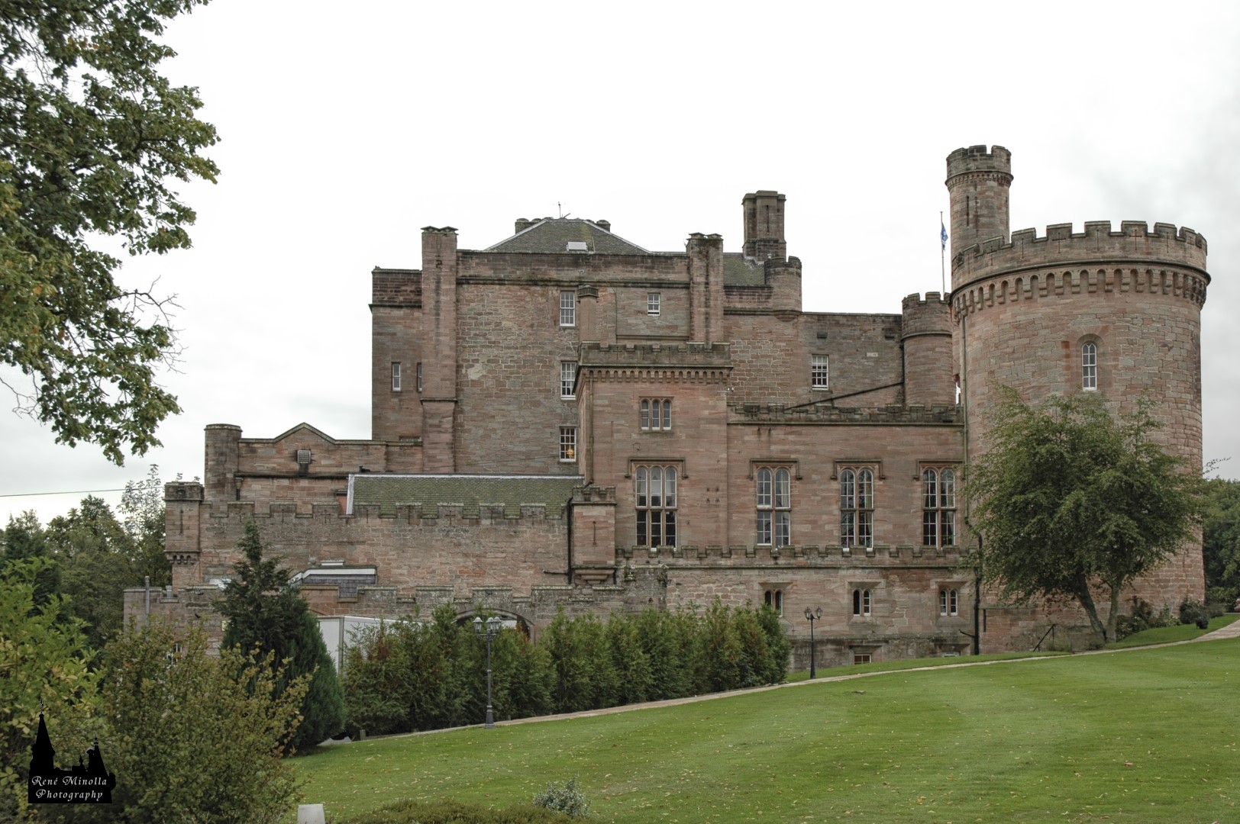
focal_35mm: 40
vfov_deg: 33.0
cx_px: 620
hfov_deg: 48.0
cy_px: 412
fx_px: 1394
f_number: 6.3
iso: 200
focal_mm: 27
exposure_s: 1/160
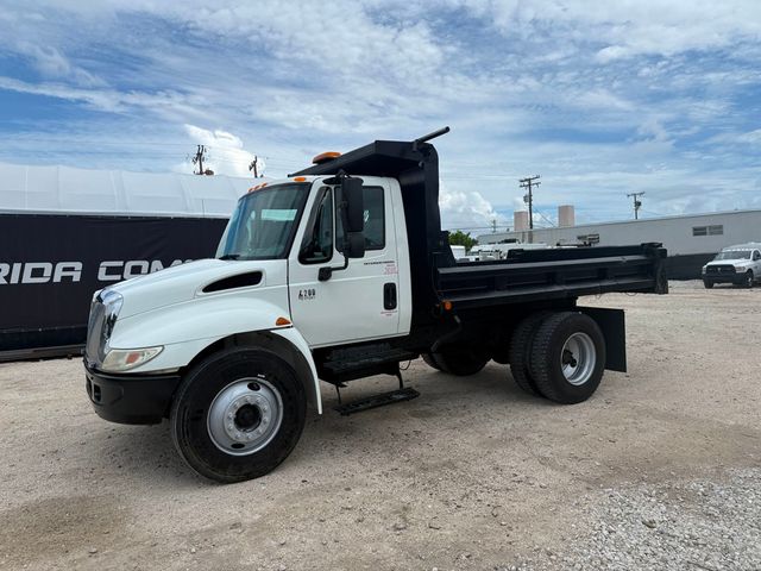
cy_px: 286
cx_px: 380
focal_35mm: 24
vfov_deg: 56.8
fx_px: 528
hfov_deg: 71.6
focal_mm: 6.76
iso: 80
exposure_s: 1/6711
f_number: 1.78
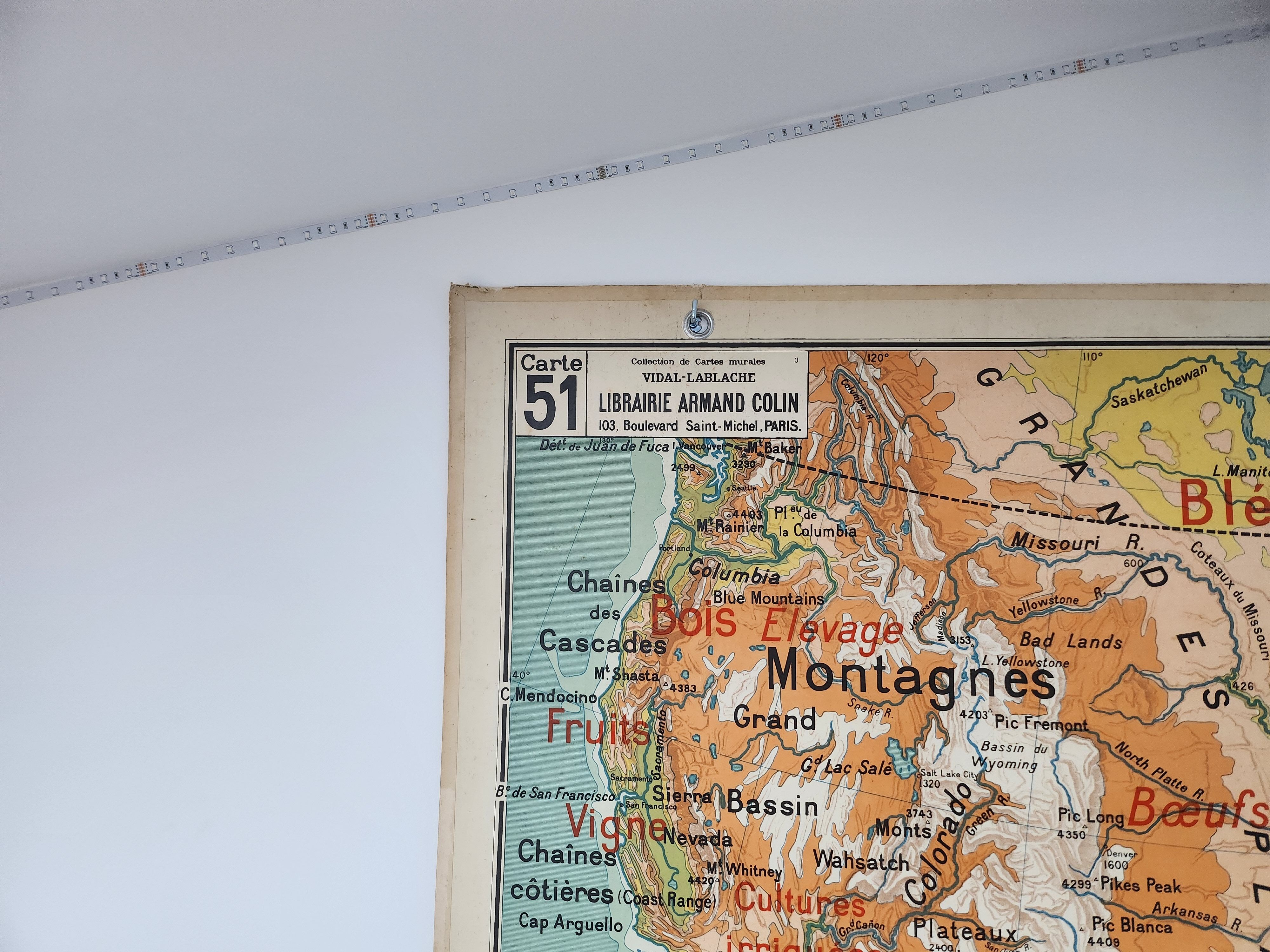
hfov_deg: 71.6
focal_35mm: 24
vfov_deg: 56.8
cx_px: 635
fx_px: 881
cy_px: 476
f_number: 1.8
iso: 640
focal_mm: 5
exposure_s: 1/100
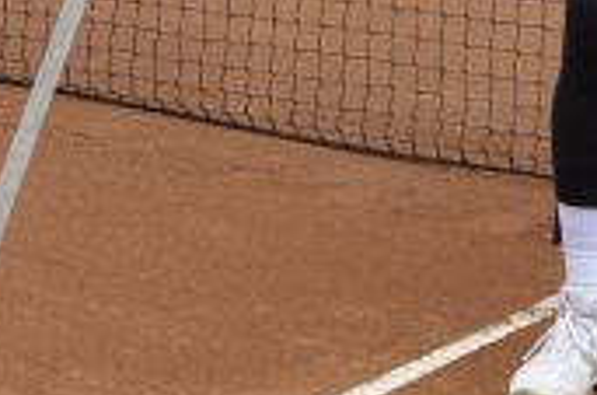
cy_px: -266
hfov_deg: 9.8
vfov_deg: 6.4
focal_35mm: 211
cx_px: 223
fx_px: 3486
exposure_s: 1/180
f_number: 6.7
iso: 200
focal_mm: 25
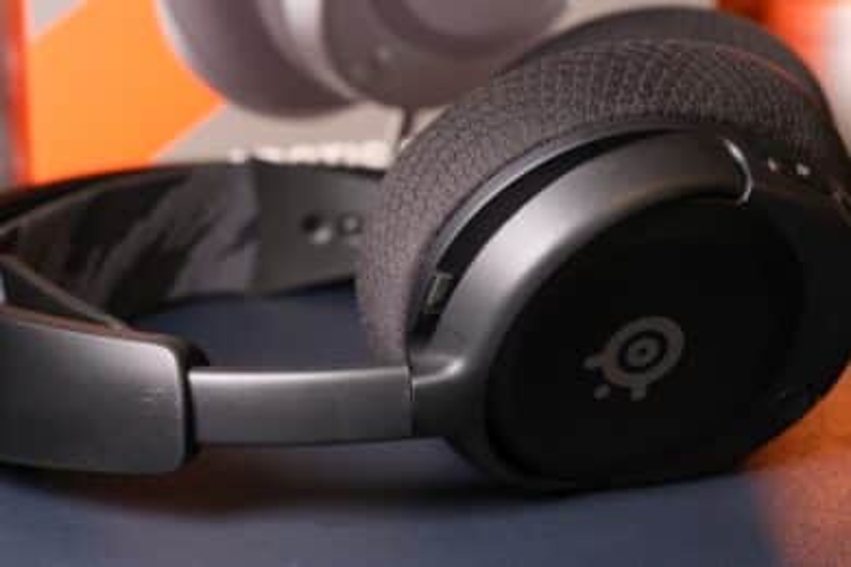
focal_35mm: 75
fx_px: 1773
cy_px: 284
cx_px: 426
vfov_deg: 18.2
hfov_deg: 27.0
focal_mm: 50
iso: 1600
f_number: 8
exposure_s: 1/20
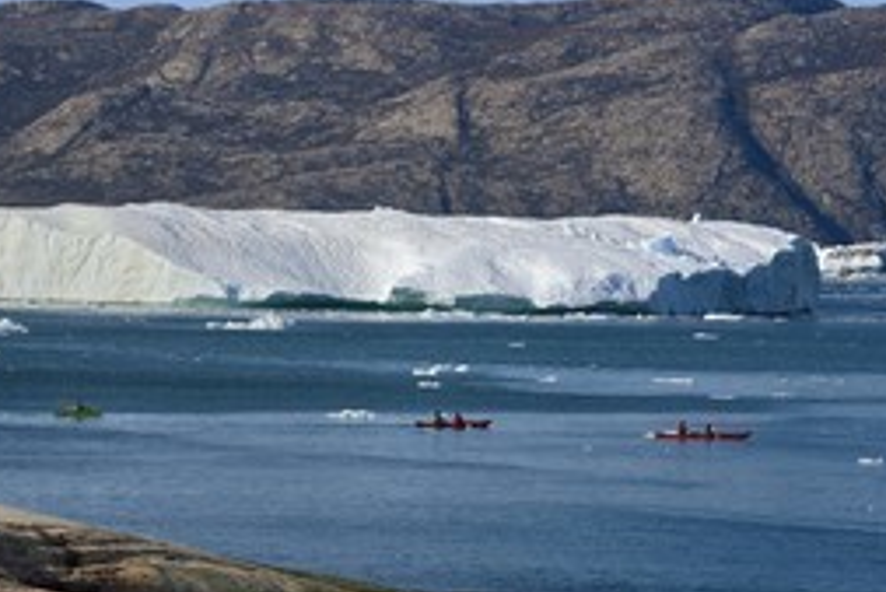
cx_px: 235
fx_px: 8988
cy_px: 364
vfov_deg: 3.8
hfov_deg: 5.6
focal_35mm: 365
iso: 200
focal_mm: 220
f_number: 16
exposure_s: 1/250
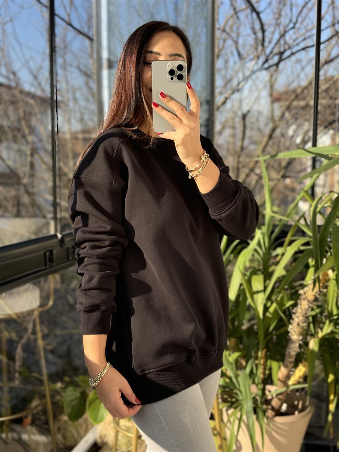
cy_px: 226
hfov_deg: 30.3
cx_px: 170
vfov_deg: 39.7
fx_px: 627
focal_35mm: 48
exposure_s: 1/544
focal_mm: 6.76
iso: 64
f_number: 1.78
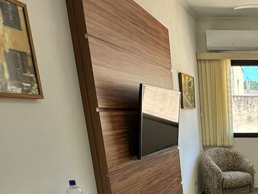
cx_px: 278
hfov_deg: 38.5
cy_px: 198
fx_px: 306
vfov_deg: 32.1
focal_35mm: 41
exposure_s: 1/206
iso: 40
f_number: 2.2
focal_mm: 2.22
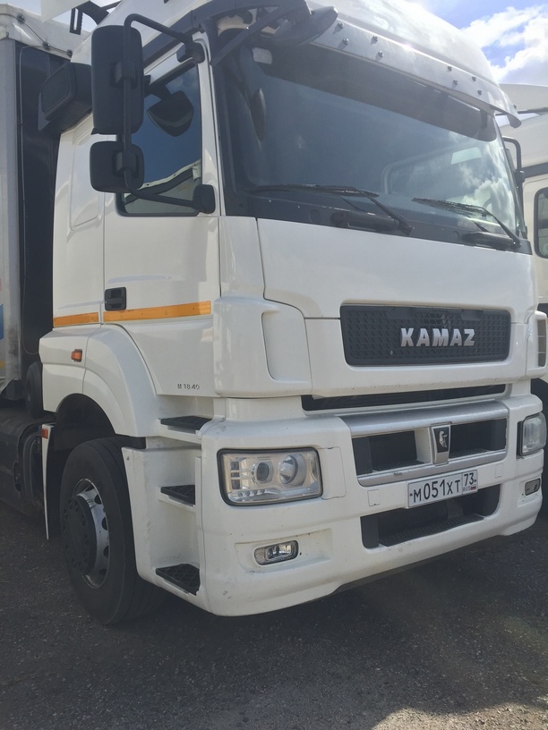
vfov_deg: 61.7
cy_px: 365
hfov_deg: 48.2
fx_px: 612
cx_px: 274
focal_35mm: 29
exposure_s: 1/1721
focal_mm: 4.15
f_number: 2.2
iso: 32
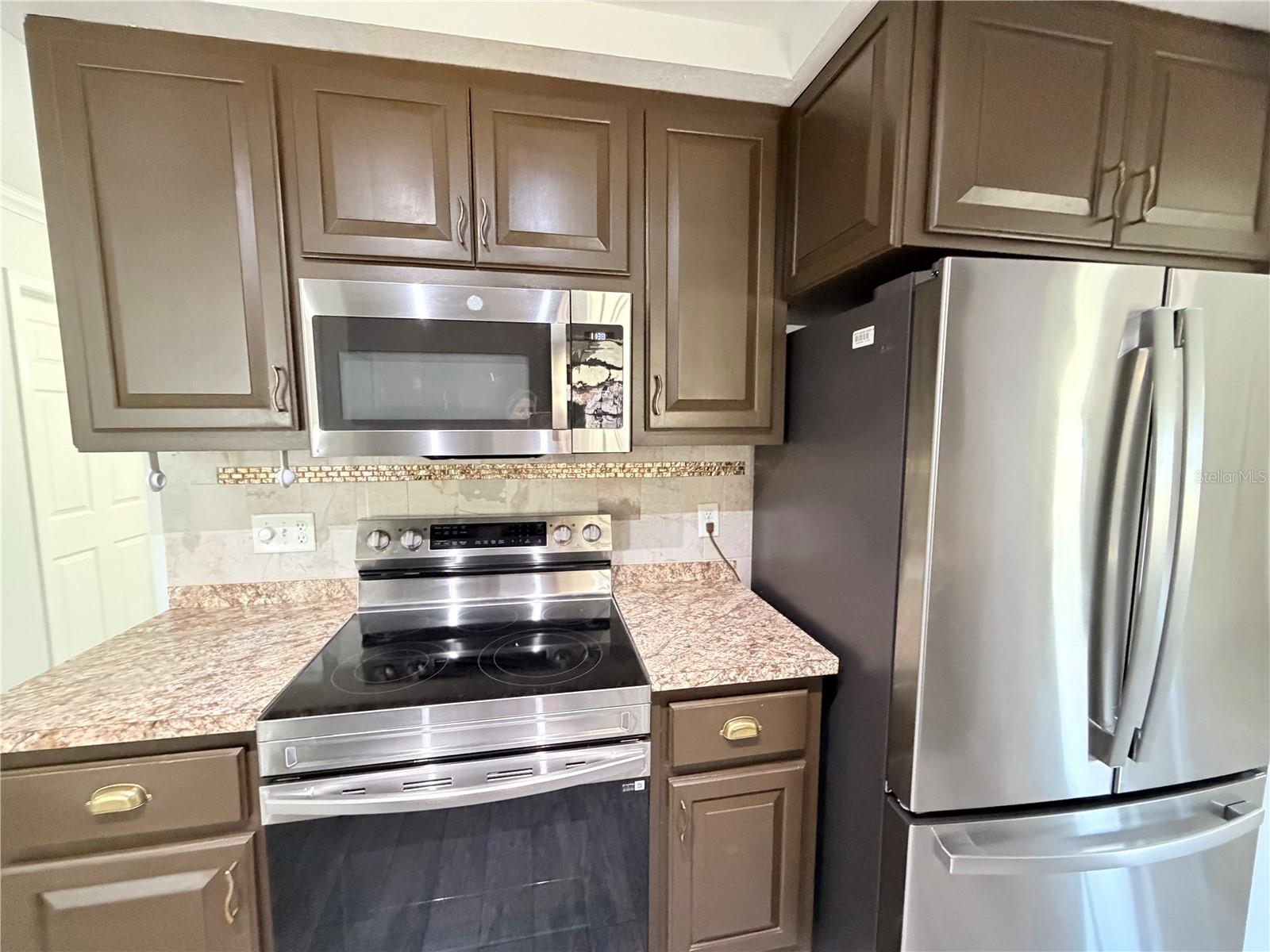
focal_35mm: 14
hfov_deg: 102.1
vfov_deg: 85.7
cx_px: 635
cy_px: 476
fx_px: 514
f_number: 2.2
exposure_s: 1/60
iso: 800
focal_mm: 2.22
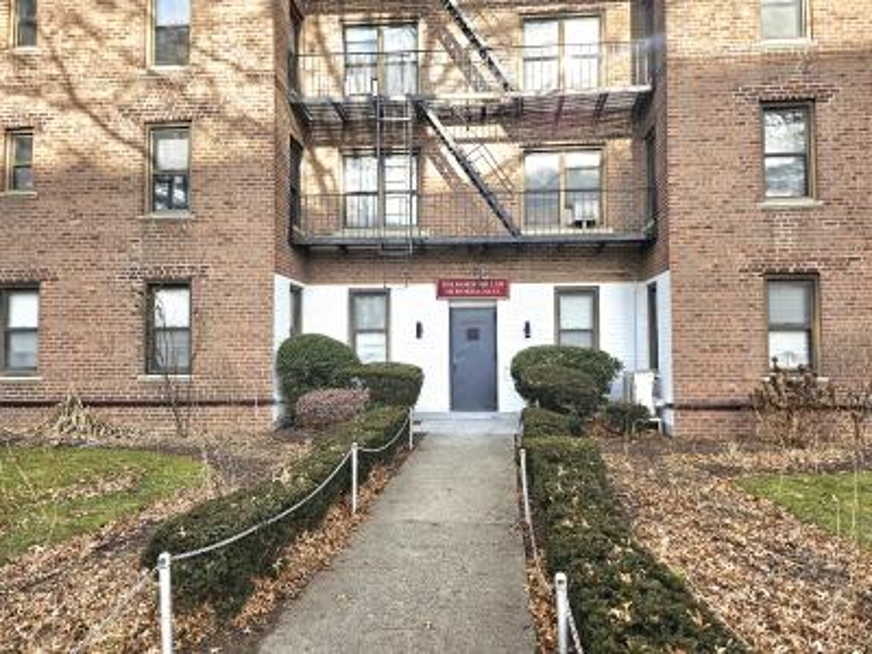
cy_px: 327
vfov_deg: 56.8
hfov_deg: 71.6
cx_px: 436
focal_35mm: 24
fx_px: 605
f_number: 1.8
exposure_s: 1/769
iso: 50
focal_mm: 5
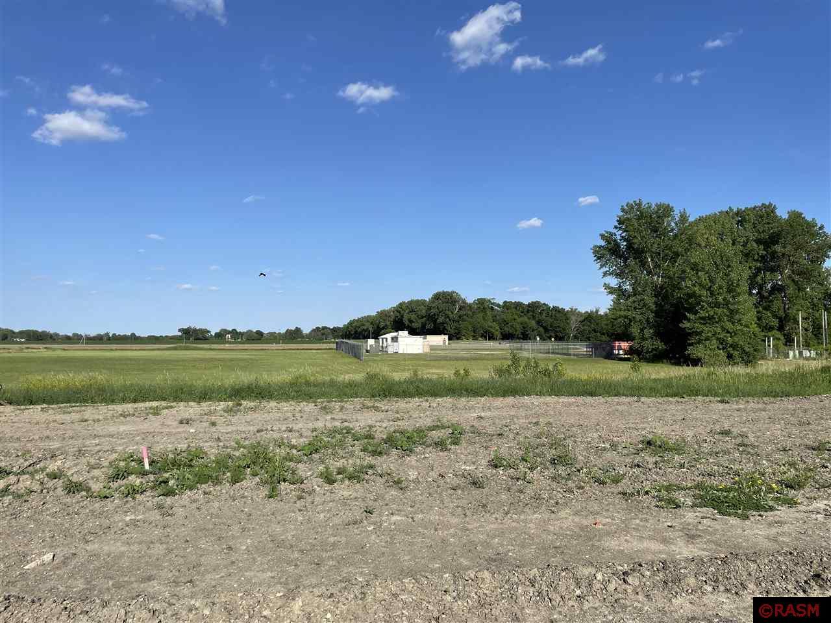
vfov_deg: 53.1
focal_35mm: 26
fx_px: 624
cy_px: 312
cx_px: 416
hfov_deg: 67.3
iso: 32
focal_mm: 4.2
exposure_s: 1/4651
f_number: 1.6
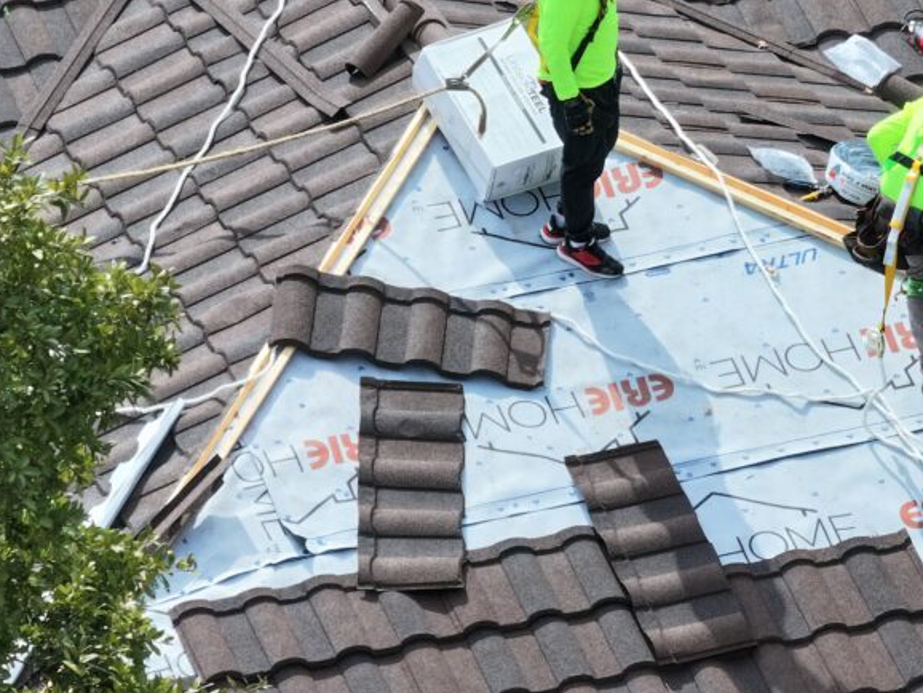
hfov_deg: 6.7
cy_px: 422
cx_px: 770
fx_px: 7842
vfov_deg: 5.1
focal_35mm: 294
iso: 100
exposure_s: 1/240
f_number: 3.4
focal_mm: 30.71
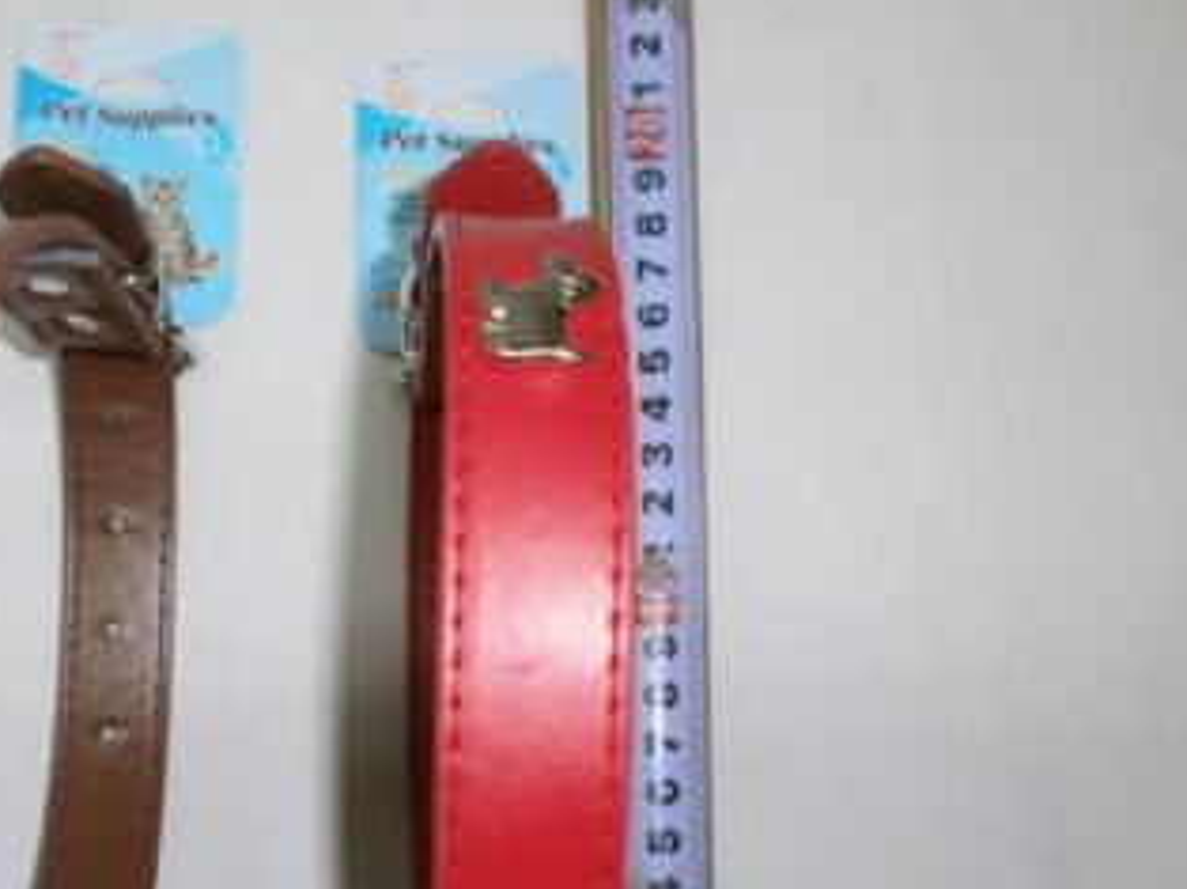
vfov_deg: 33.1
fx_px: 1473
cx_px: 318
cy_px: 637
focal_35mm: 43
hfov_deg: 42.7
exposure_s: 1/30
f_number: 2.9
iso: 125
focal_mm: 4.8
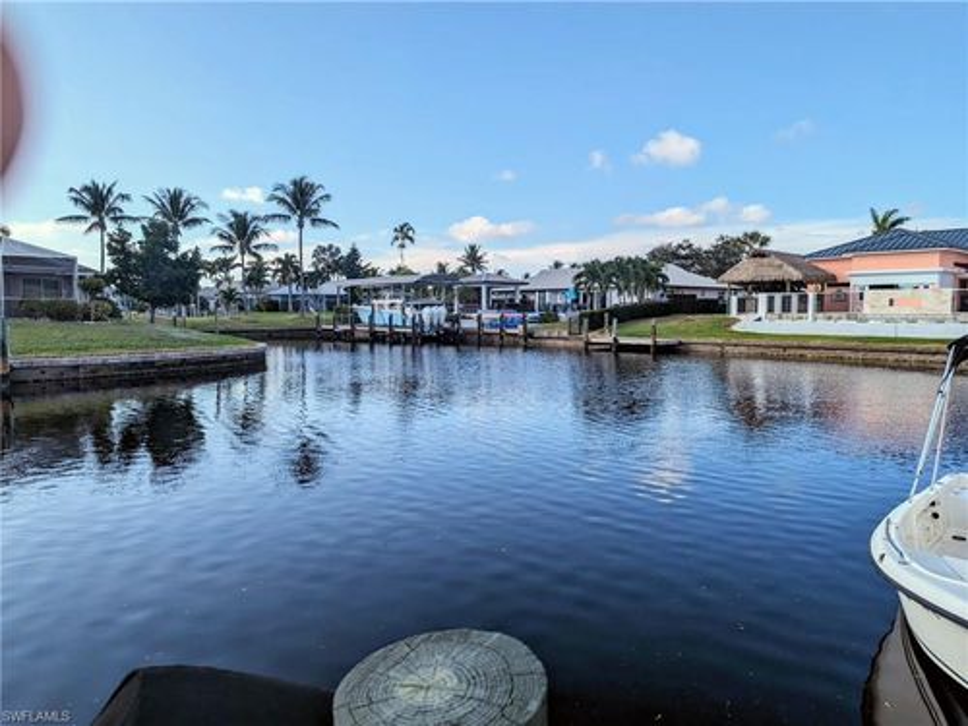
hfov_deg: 71.6
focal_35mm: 24
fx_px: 671
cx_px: 484
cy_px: 363
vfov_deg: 56.8
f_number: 1.85
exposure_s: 1/1572
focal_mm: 6.81
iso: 45
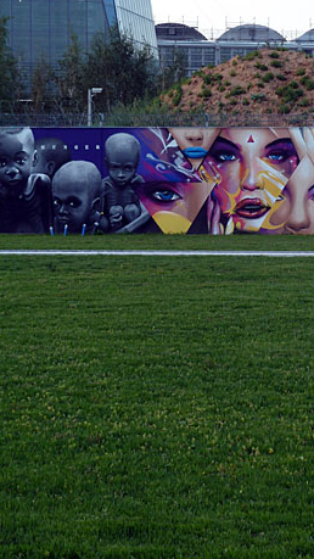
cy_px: 196
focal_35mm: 84
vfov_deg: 25.2
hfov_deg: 14.3
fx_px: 1244
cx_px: 260
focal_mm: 9.7
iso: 80
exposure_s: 1/50
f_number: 3.9
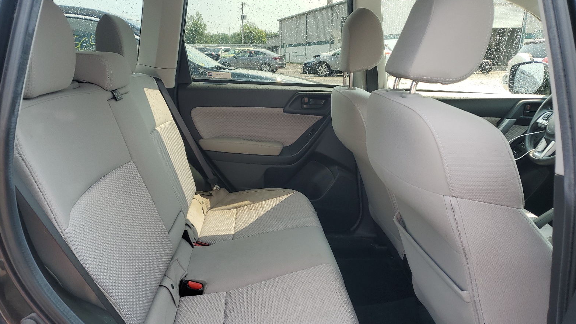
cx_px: 286
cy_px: 204
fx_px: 443
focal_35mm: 29
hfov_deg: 66.1
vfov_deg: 39.9
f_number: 1.5
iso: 50
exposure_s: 1/500
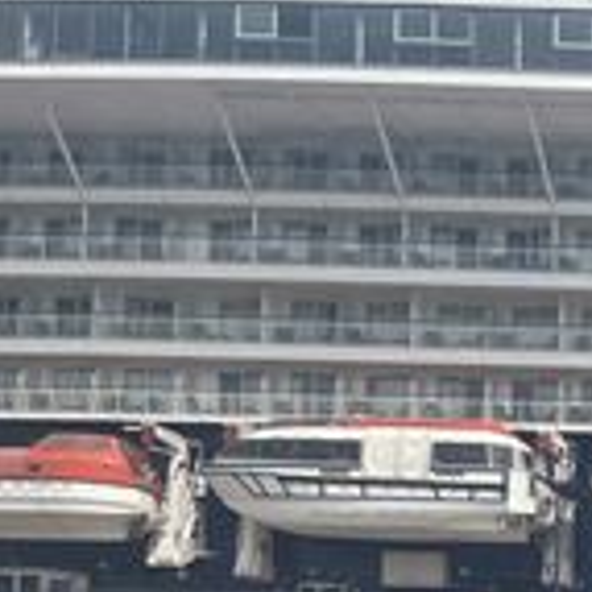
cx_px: 1221
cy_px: 832
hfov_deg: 14.0
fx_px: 1993
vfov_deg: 15.8
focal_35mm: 103
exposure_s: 1/4651
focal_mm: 5.1
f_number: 1.6
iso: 50
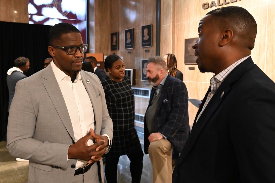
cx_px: 138
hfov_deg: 63.7
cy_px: 92
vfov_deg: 44.9
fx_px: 221
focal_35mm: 29
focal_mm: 29
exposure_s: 1/200
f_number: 5
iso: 16000
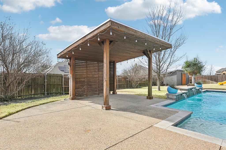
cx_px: 113
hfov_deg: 84.0
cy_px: 75
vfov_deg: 61.9
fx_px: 126
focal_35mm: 20
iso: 400
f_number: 8
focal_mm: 20
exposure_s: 1/1000
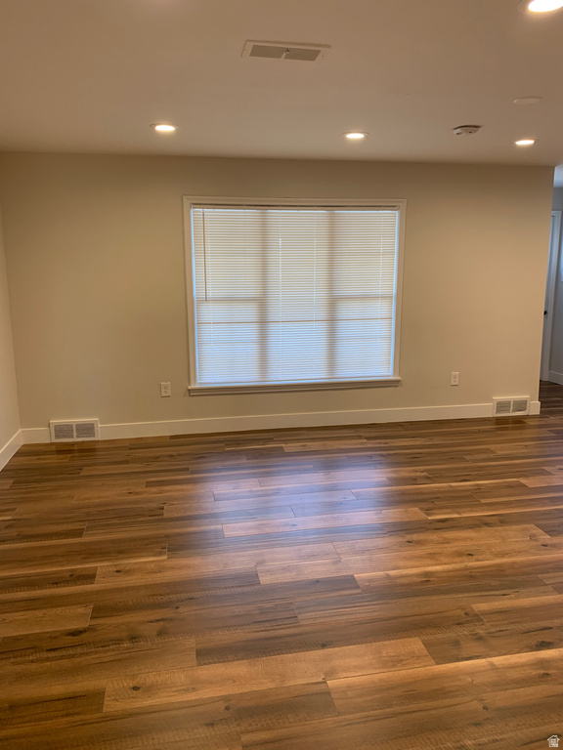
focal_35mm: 26
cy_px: 375
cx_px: 282
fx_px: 564
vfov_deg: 67.3
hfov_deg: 53.1
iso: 64
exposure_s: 1/60
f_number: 1.8
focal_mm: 4.25
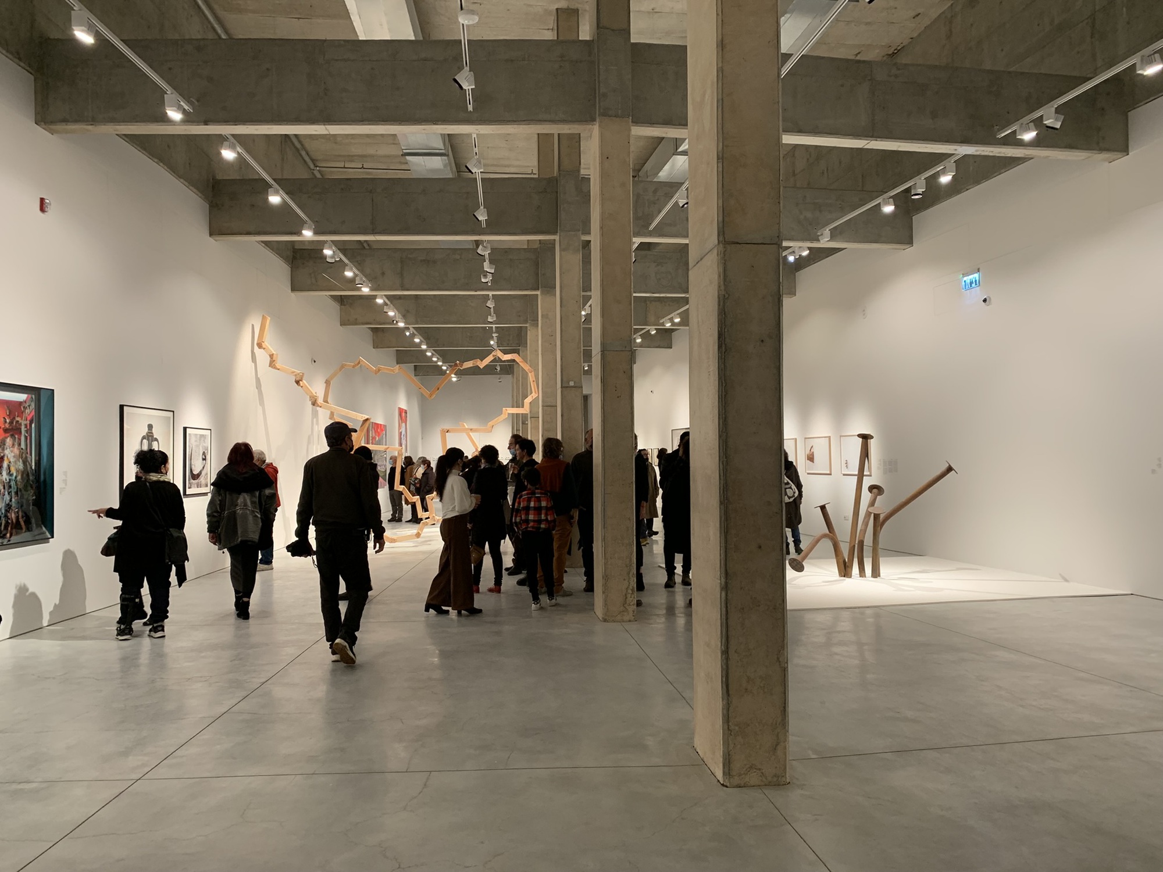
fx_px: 874
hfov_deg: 67.3
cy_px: 436
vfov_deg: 53.1
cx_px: 582
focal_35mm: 26
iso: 100
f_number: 1.8
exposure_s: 1/45
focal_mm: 4.25
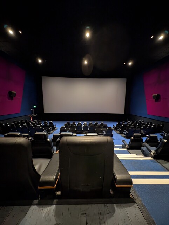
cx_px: 84
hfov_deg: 94.6
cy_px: 112
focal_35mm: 12
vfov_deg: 110.5
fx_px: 78
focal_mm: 2.23
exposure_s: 1/25
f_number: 1.95
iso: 1043
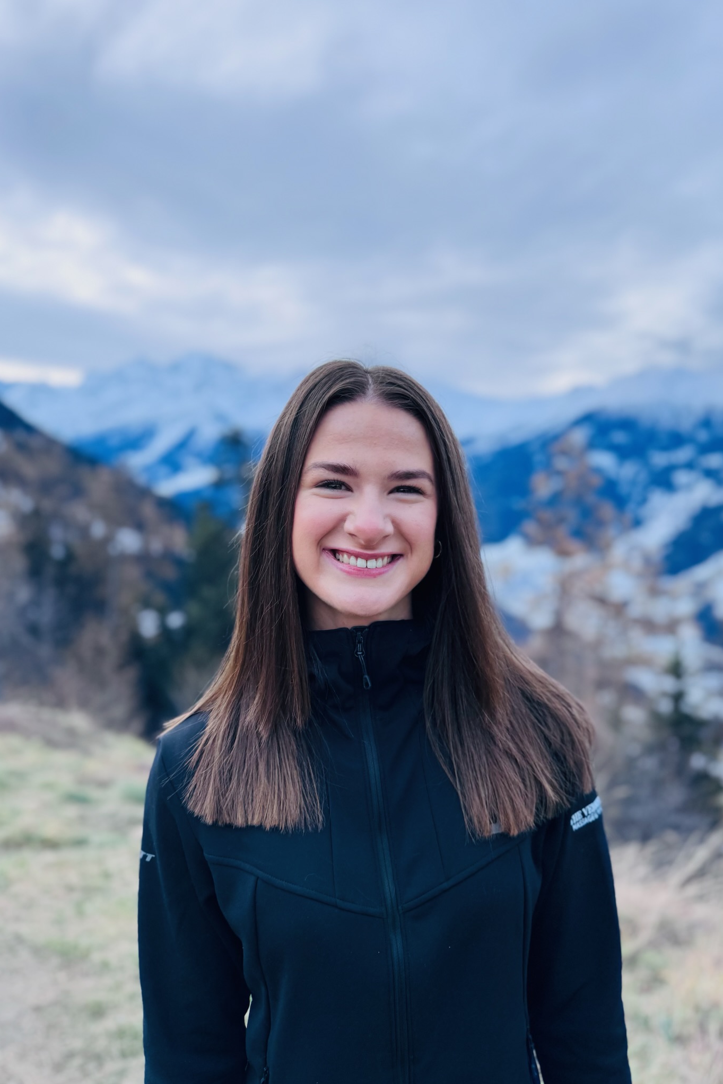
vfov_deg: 71.5
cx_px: 388
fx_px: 753
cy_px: 542
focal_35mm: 25
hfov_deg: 51.2
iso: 80
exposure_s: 1/900
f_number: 1.78
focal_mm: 6.76
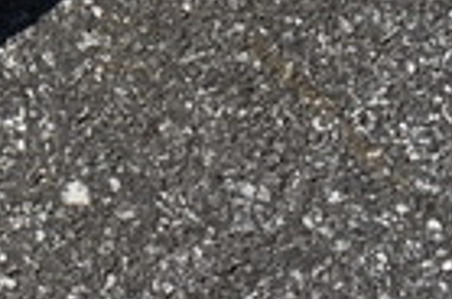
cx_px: -263
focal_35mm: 119
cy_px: -254
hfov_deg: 15.6
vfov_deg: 10.7
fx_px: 1491
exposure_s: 1/800
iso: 200
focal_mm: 18
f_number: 9
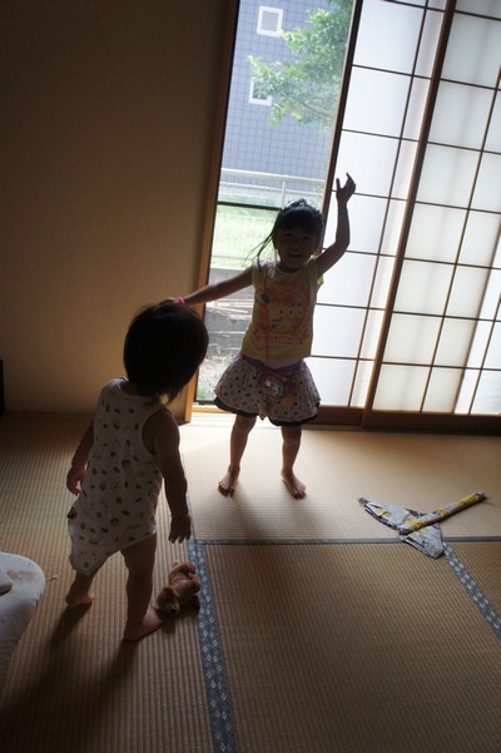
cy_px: 376
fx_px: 627
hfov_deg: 43.6
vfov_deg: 62.0
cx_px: 250
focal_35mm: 30
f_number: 5.6
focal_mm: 20
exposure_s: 1/250
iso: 800
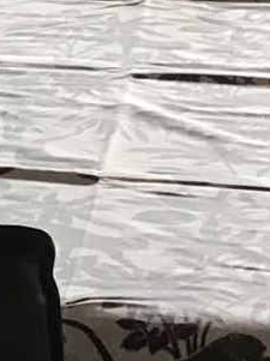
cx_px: -281
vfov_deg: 8.8
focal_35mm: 220
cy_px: -143
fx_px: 2293
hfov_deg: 6.5
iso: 80
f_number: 2.4
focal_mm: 3.3
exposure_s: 1/33
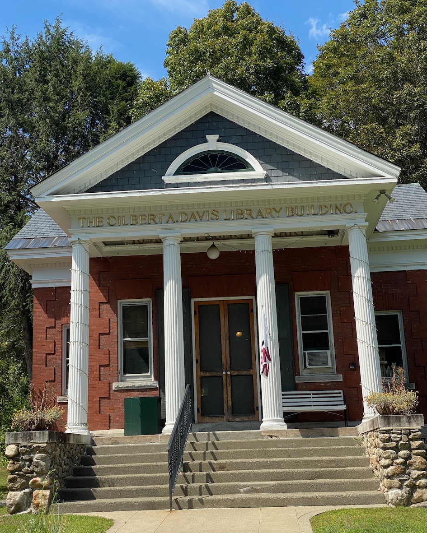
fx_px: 869
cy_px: 260
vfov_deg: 34.1
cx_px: 211
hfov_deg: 27.6
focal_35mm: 55
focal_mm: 6
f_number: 2
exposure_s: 1/1332
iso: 20
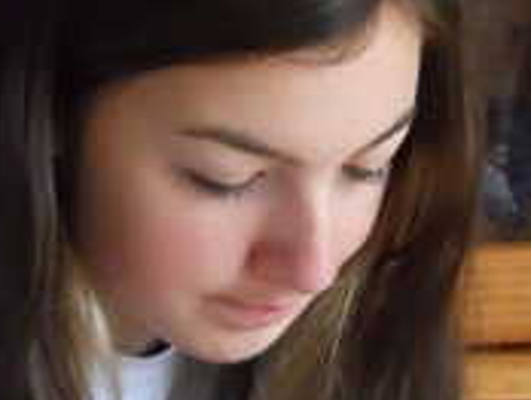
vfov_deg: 5.8
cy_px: 388
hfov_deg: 7.7
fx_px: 3948
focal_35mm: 257
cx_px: 220
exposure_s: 1/8
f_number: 5.4
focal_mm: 17.9
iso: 800
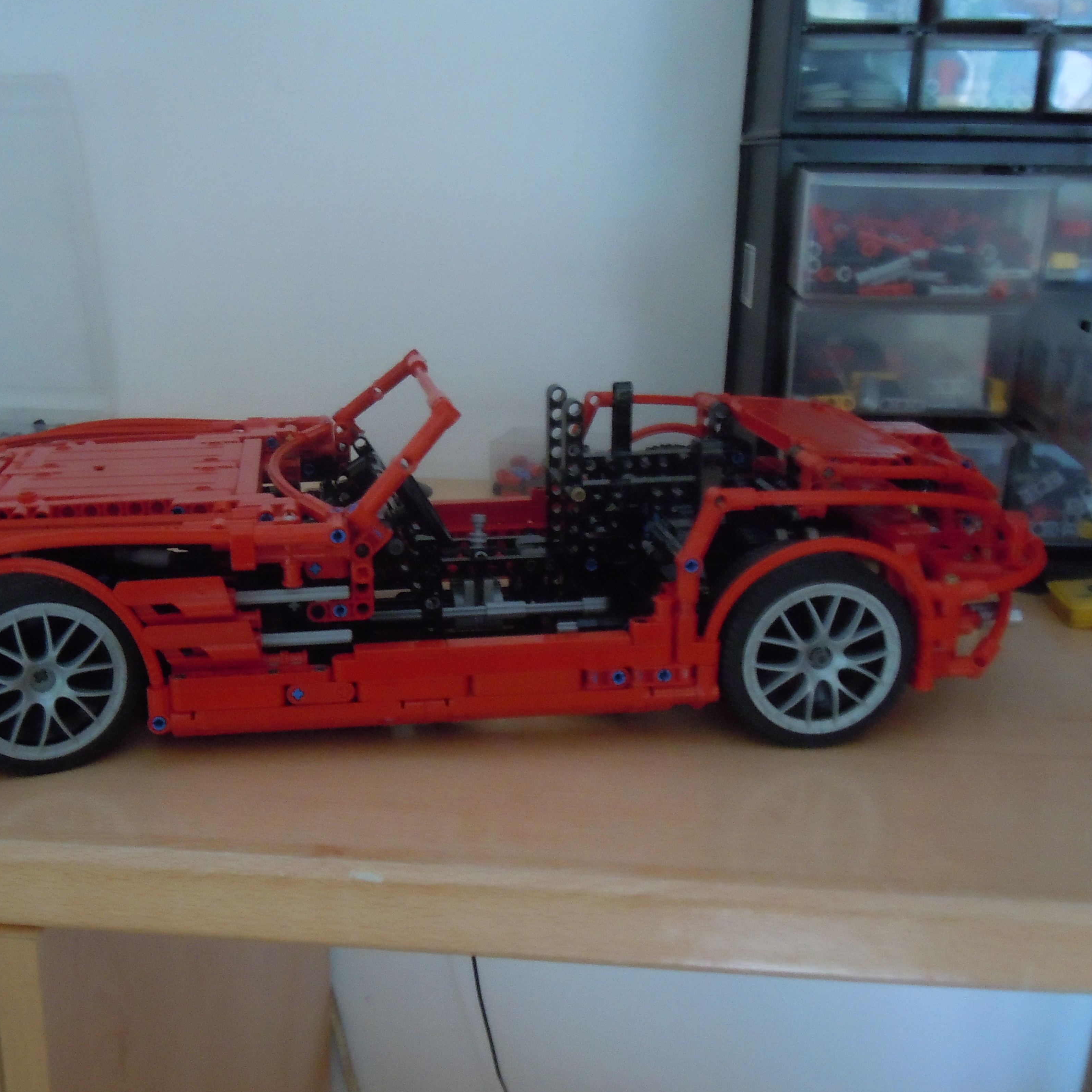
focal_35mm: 36
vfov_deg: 46.0
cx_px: 387
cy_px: 554
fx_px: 1285
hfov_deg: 45.5
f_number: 3.5
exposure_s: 1
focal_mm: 5.4
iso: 800
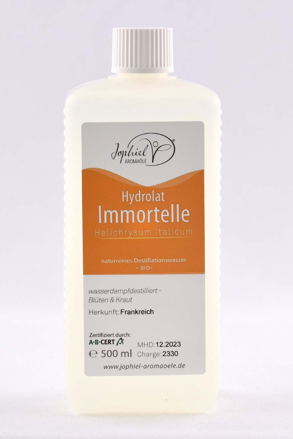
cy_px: 220
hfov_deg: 16.5
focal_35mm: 82
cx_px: 146
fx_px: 1007
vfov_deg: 24.6
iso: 100
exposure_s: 1/100
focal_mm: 55
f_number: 8
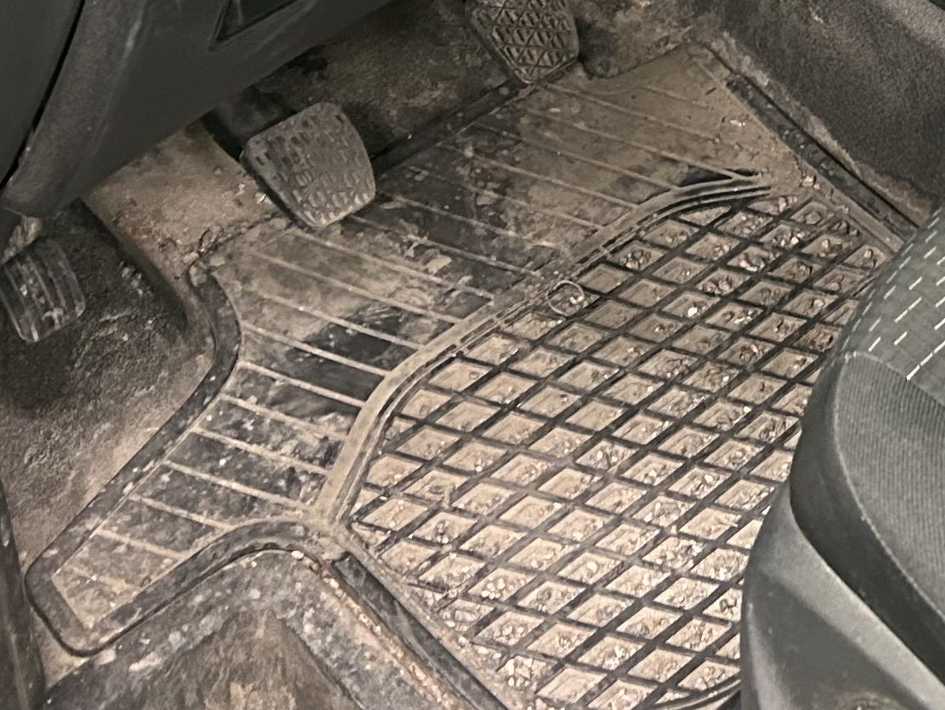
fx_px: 2512
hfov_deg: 20.1
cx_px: 1091
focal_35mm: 92
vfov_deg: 15.4
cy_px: -193
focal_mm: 5.7
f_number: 1.5
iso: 640
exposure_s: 1/25
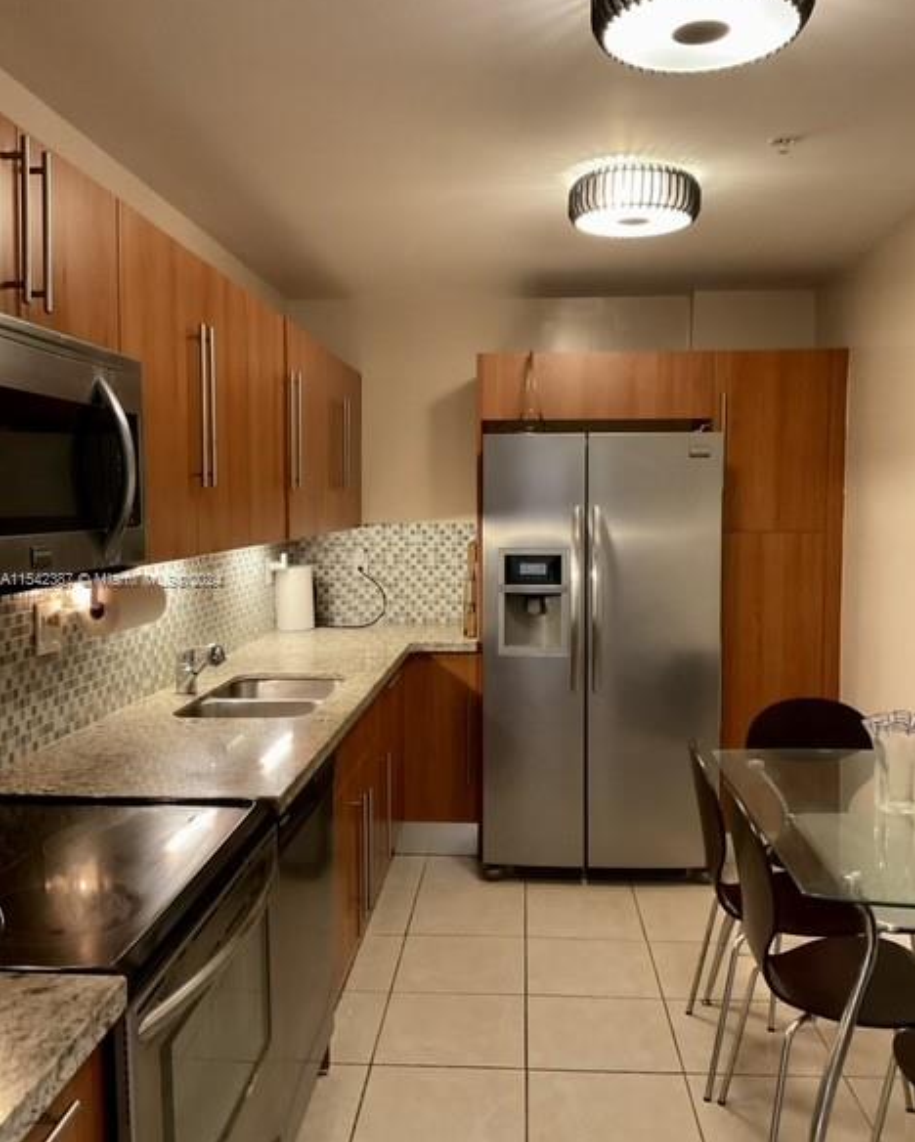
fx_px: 1048
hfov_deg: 47.2
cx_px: 467
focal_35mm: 31
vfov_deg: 57.1
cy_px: 581
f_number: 1.8
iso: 250
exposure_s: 1/40
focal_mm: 3
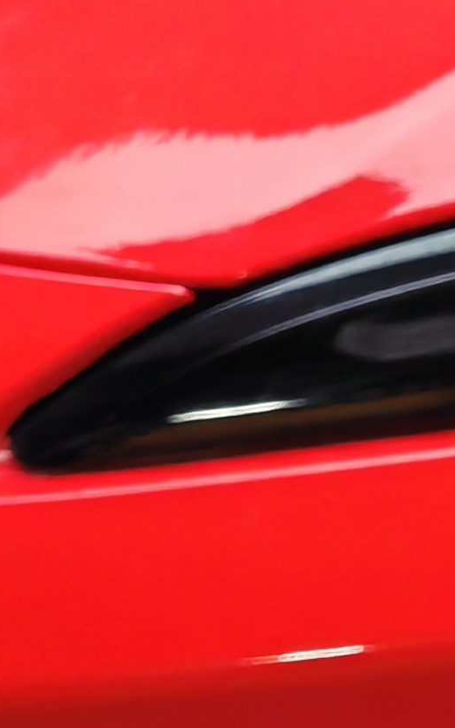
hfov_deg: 4.4
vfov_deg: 7.3
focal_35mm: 288
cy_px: 406
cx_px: 1391
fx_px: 5717
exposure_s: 1/100
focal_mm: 7.62
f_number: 1.6
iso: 64
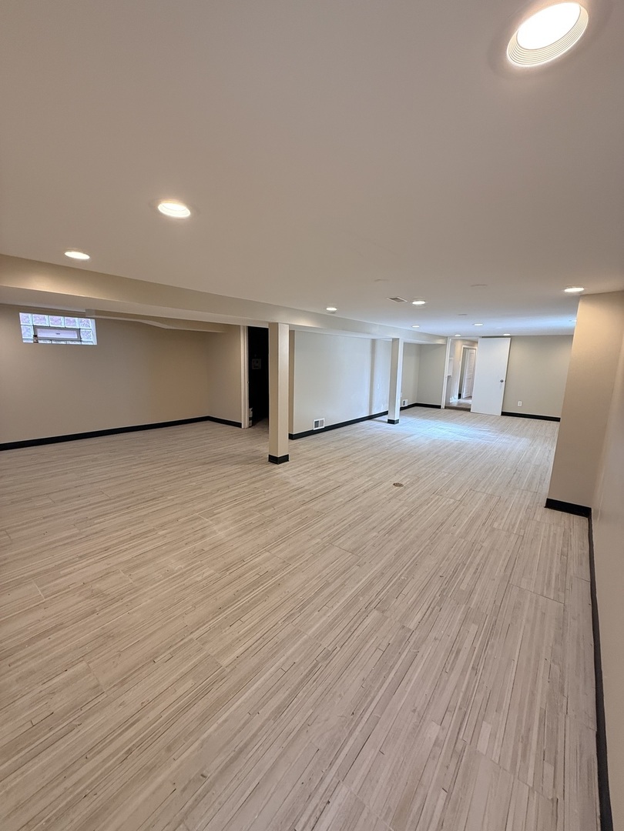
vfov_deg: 102.1
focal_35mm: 14
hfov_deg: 85.7
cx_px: 312
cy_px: 416
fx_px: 336
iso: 200
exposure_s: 1/120
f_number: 2.2
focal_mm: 2.22
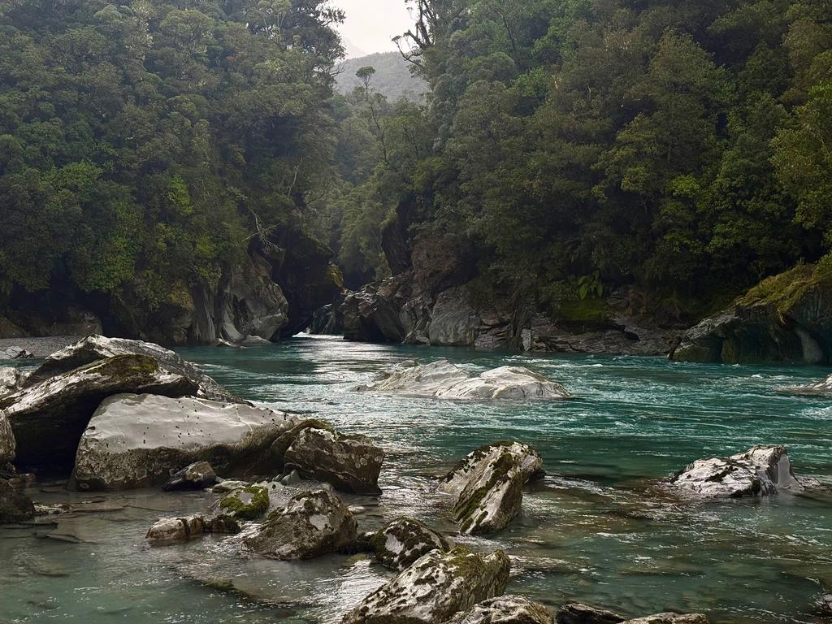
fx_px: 1154
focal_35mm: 48
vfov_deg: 30.3
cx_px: 416
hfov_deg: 39.7
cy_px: 312
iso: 80
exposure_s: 1/122
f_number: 1.78
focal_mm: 6.76
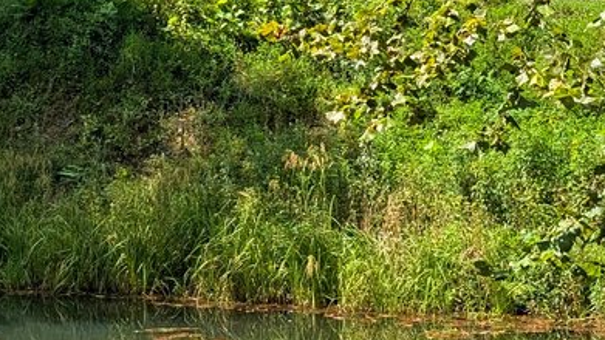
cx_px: 92
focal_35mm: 101
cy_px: -140
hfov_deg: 20.8
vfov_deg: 11.6
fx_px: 1620
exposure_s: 1/419
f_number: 1.68
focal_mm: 6.9
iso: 19
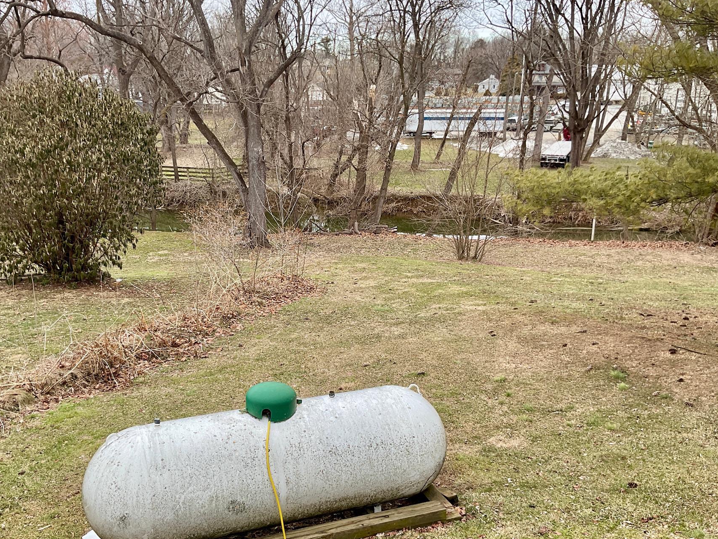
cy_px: 307
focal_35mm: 35
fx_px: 726
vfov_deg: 40.6
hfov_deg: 52.5
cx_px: 323
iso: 16
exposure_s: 1/284
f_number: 1.8
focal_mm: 3
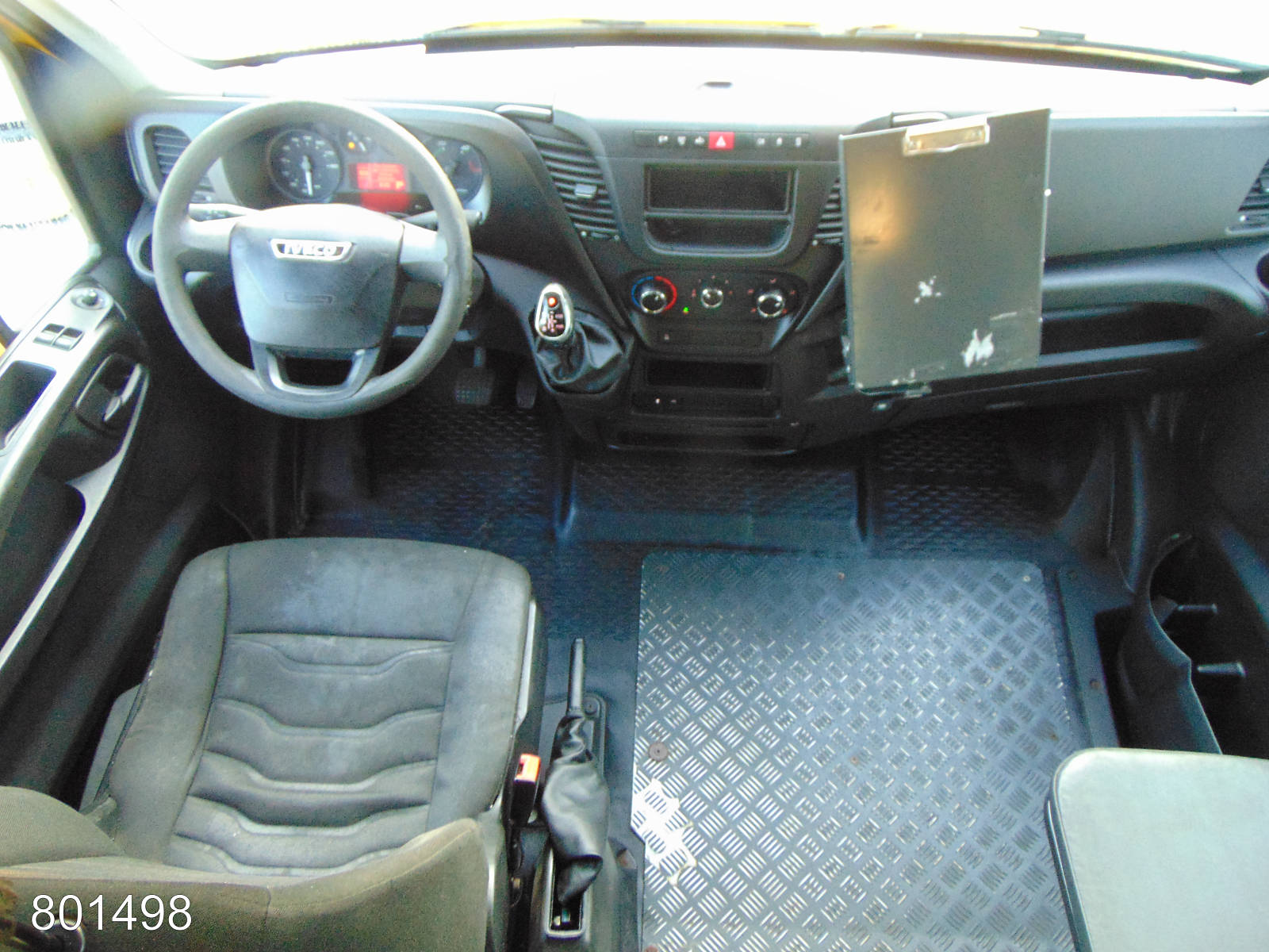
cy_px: 476
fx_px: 916
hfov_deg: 69.4
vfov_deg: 54.9
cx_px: 634
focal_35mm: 25
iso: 400
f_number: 3
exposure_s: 1/25
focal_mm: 4.5
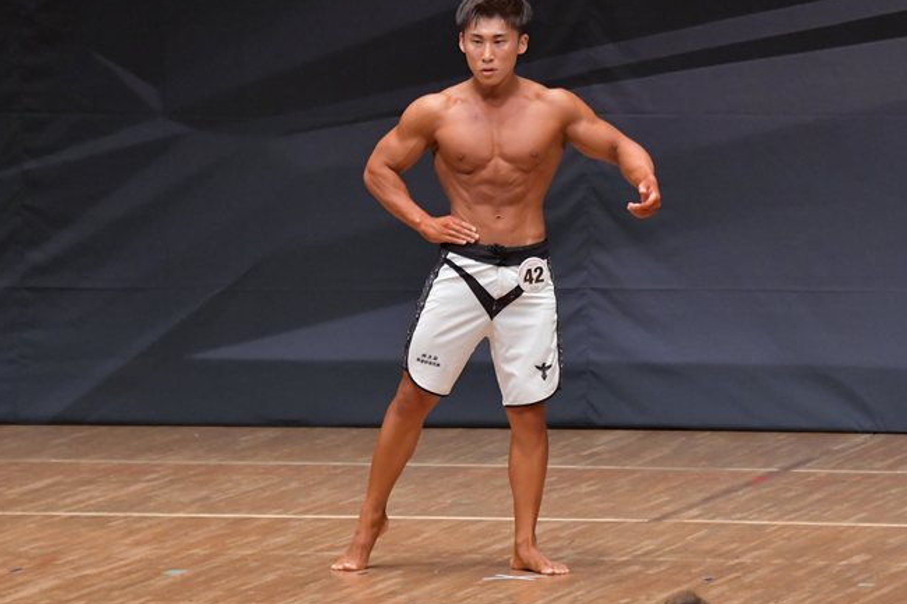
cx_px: 467
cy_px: 279
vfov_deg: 4.0
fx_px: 8563
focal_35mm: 340
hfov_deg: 6.1
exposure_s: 1/400
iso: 6400
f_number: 5.6
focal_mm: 190
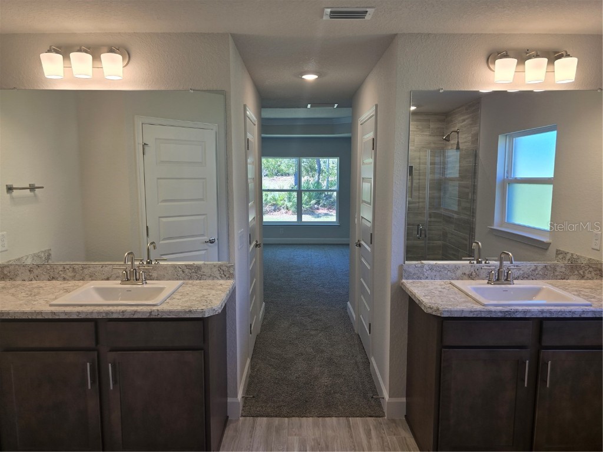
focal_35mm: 23
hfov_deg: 73.9
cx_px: 302
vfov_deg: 58.9
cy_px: 226
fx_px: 401
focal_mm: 6.3
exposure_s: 1/120
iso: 40
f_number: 1.7
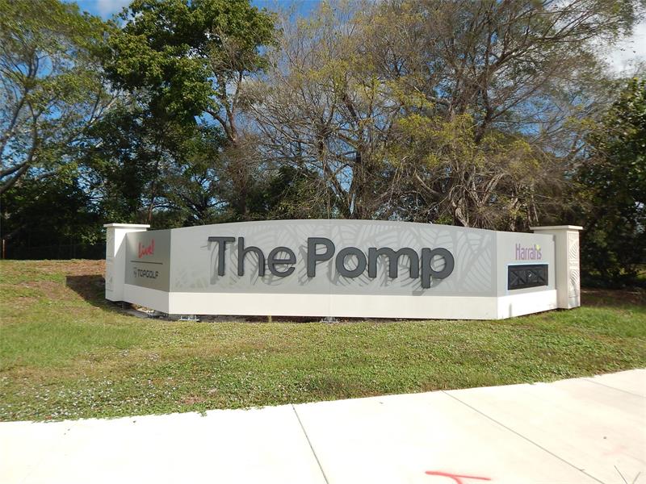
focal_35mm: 23
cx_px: 323
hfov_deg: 73.9
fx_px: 429
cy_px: 242
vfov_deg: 58.9
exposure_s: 1/640
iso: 125
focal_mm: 4
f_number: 6
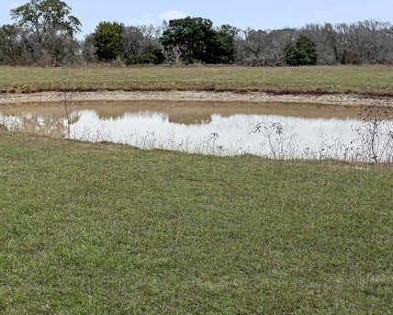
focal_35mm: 56
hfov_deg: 30.0
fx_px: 652
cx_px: -45
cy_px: 62
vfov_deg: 26.6
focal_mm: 6.76
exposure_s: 1/2525
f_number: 1.78
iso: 80
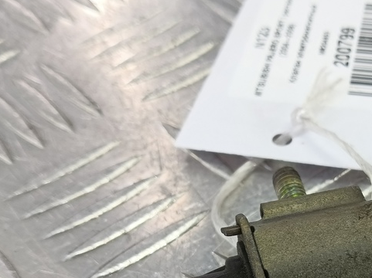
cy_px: 277
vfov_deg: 27.9
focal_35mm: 49
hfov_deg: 36.8
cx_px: 326
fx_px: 526
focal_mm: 4.11
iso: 124
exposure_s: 1/50
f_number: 1.6
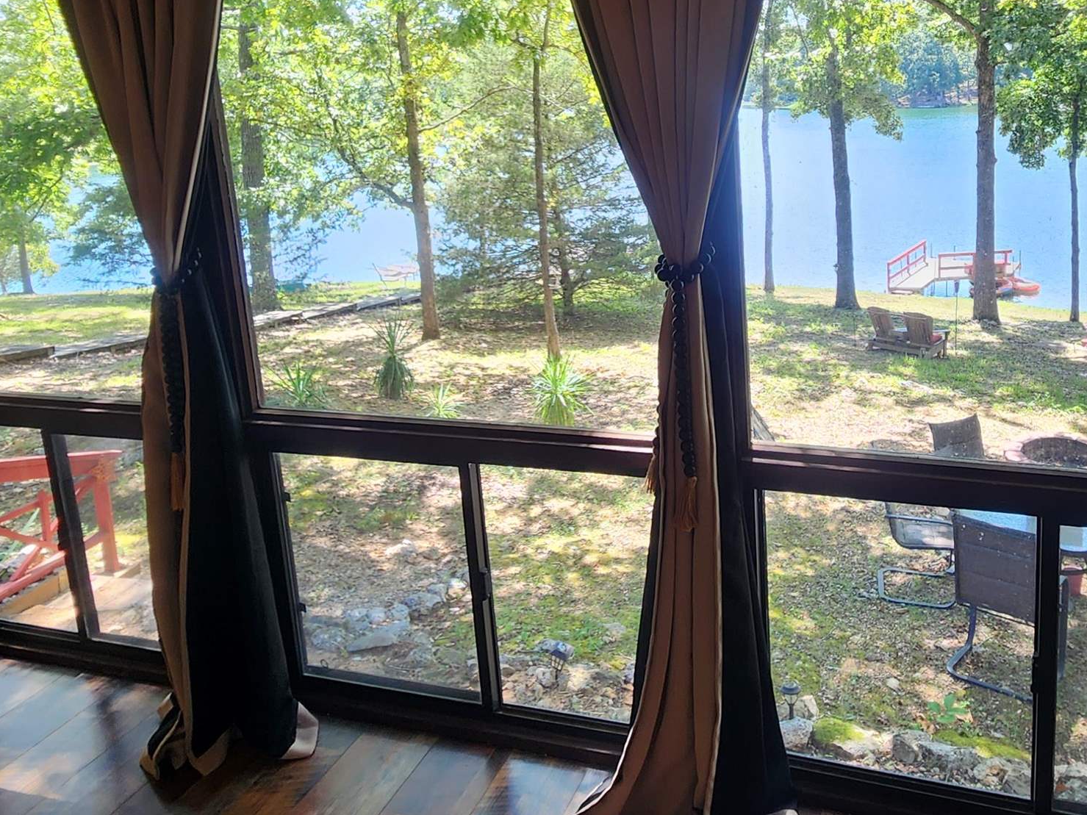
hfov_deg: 64.4
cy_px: 241
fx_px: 848
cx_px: 680
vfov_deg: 50.0
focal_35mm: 27
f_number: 2.2
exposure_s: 1/120
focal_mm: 2.2
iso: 80
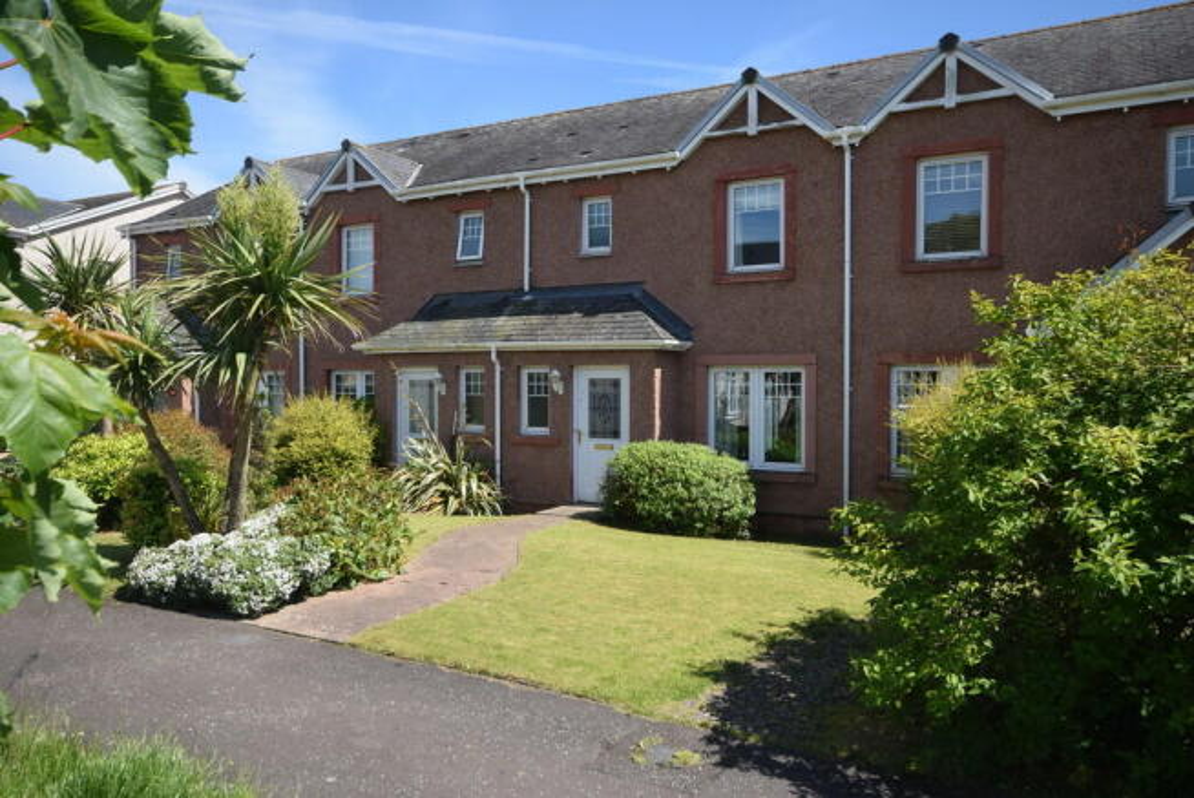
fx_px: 896
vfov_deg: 48.0
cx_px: 597
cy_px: 399
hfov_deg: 67.3
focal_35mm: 27
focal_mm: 18
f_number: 8
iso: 200
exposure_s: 1/250
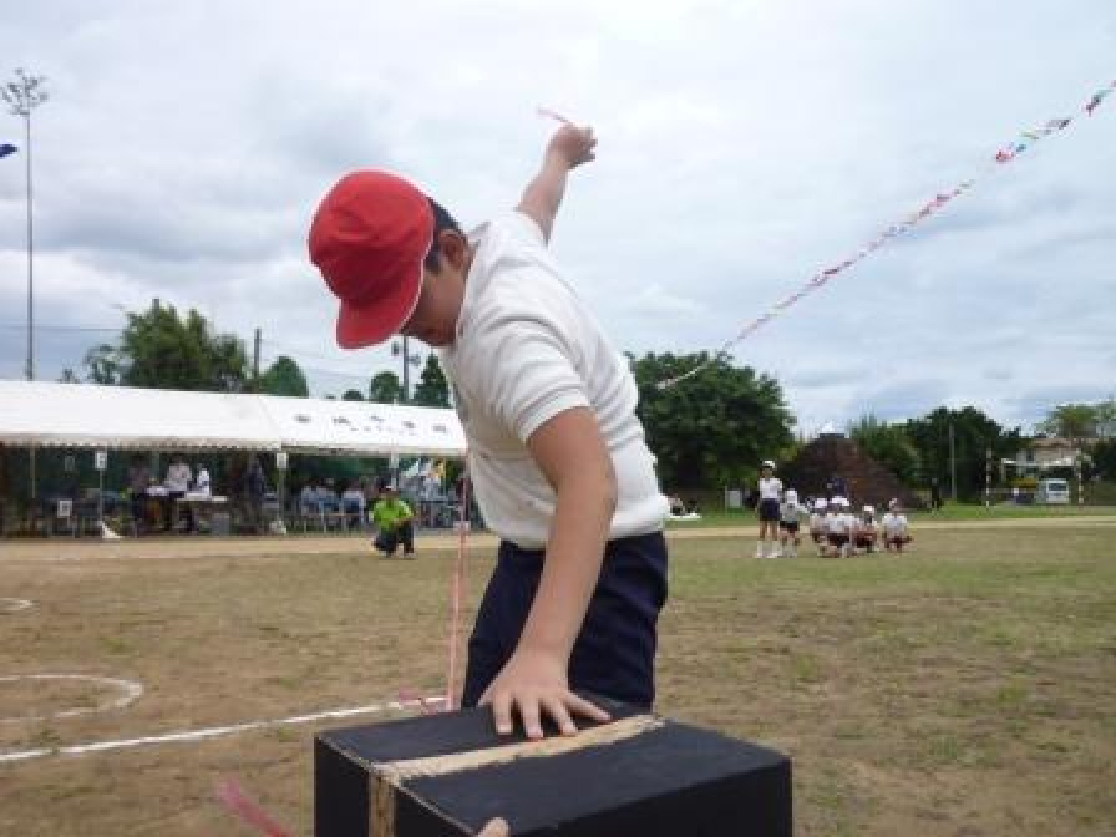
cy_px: 418
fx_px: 935
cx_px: 558
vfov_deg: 48.2
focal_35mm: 29
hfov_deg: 61.7
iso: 80
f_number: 4.5
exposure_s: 1/500
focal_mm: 5.2
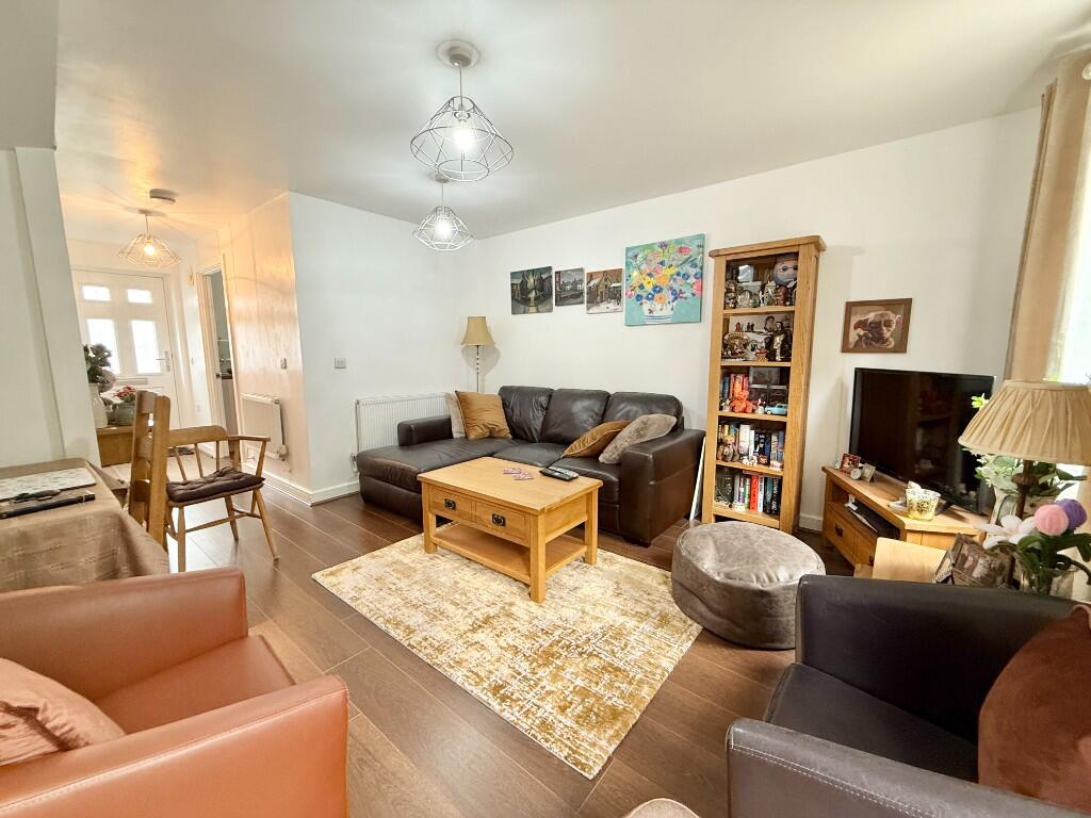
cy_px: 409
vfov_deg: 85.7
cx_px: 546
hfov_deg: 102.1
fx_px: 441
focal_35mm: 14
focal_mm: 2.22
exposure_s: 1/50
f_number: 2.2
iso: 320
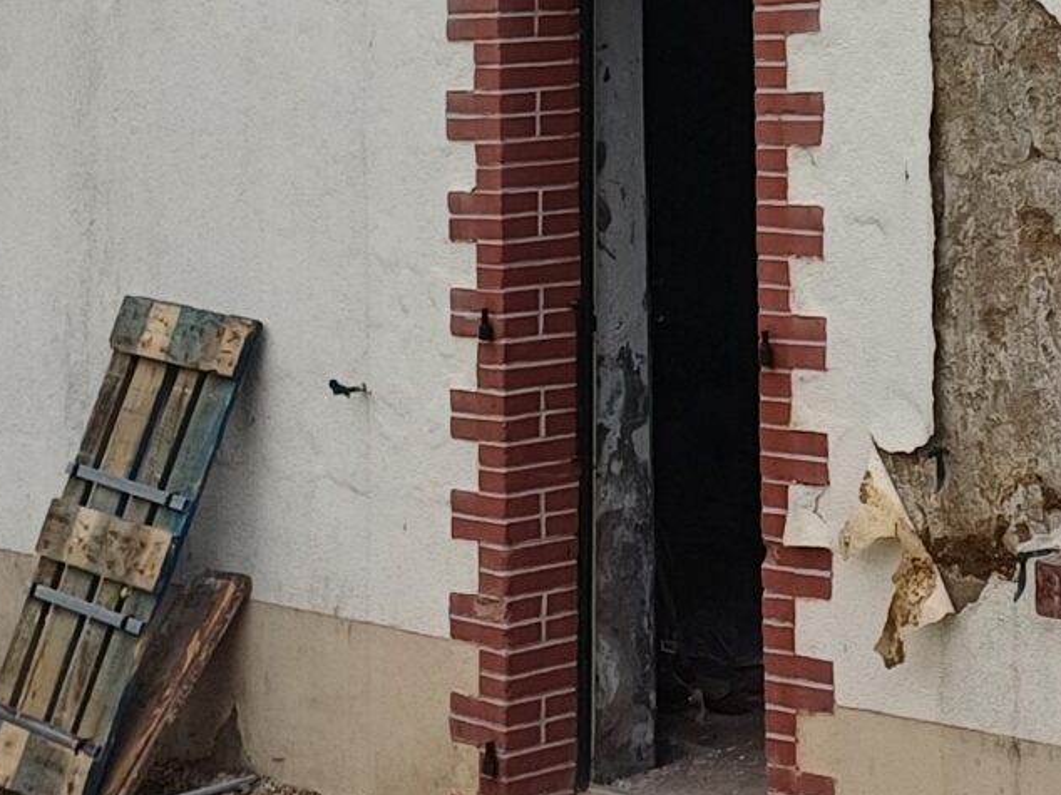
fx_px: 3095
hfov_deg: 18.9
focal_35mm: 101
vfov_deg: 13.9
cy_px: -325
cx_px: 1073
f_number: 1.8
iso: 50
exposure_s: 1/323
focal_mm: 4.65
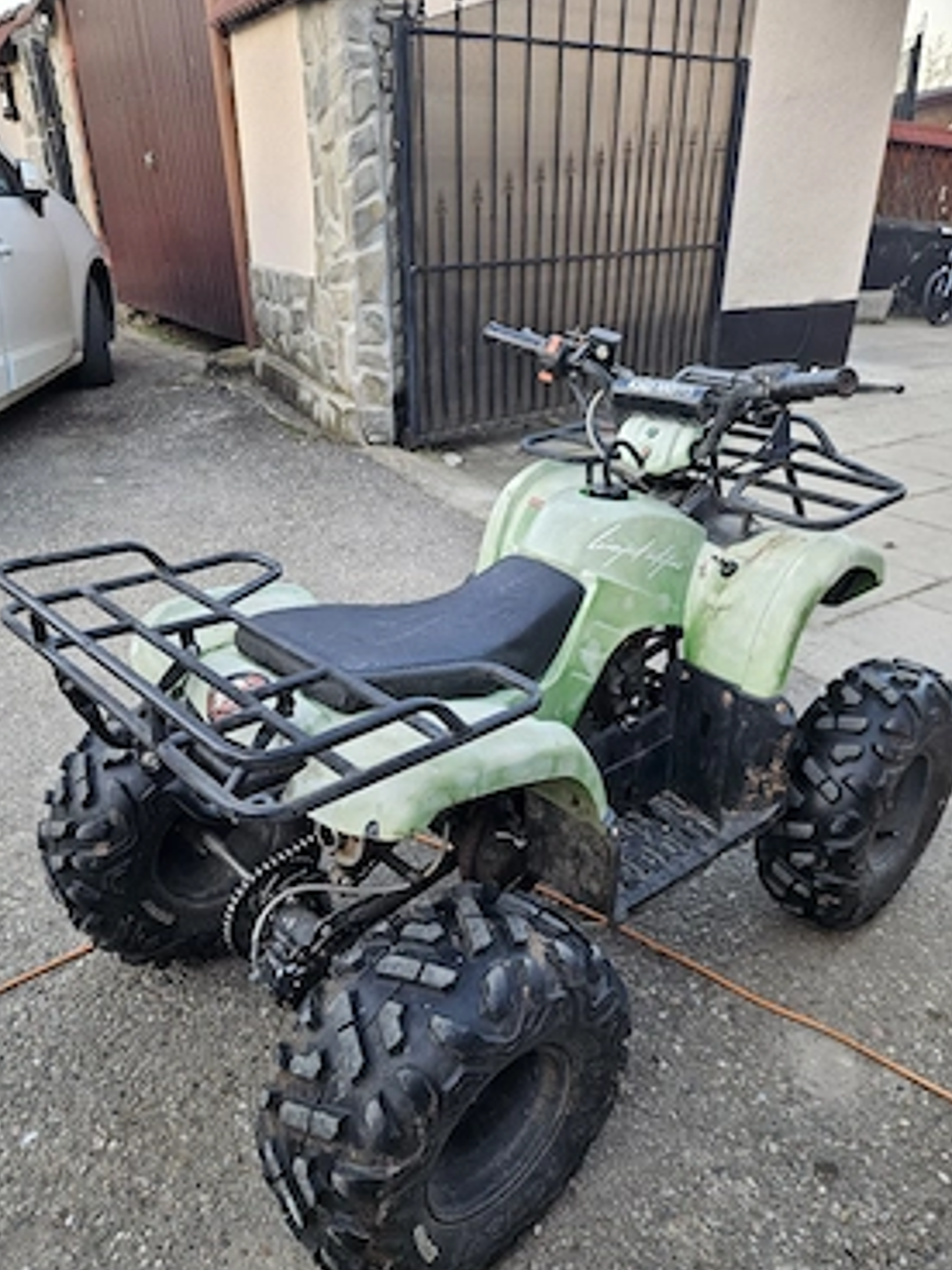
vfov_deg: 69.3
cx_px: 476
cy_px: 683
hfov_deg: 54.9
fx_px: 917
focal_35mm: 25
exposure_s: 1/101
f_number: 1.8
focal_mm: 5.4
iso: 50
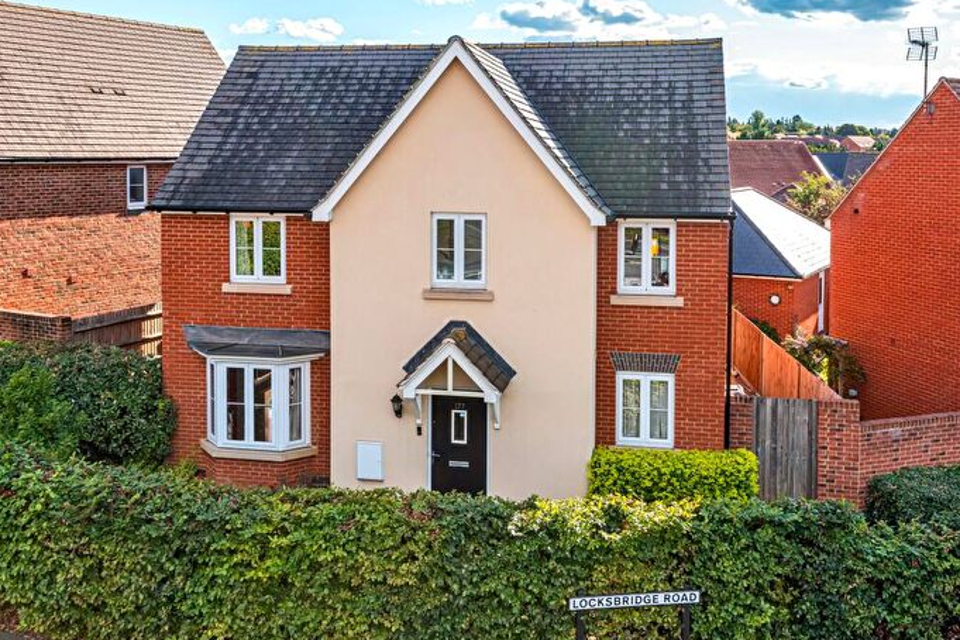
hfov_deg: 53.1
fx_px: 960
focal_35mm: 36
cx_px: 485
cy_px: 319
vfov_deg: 36.9
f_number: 8
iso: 250
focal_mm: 35
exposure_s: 1/320
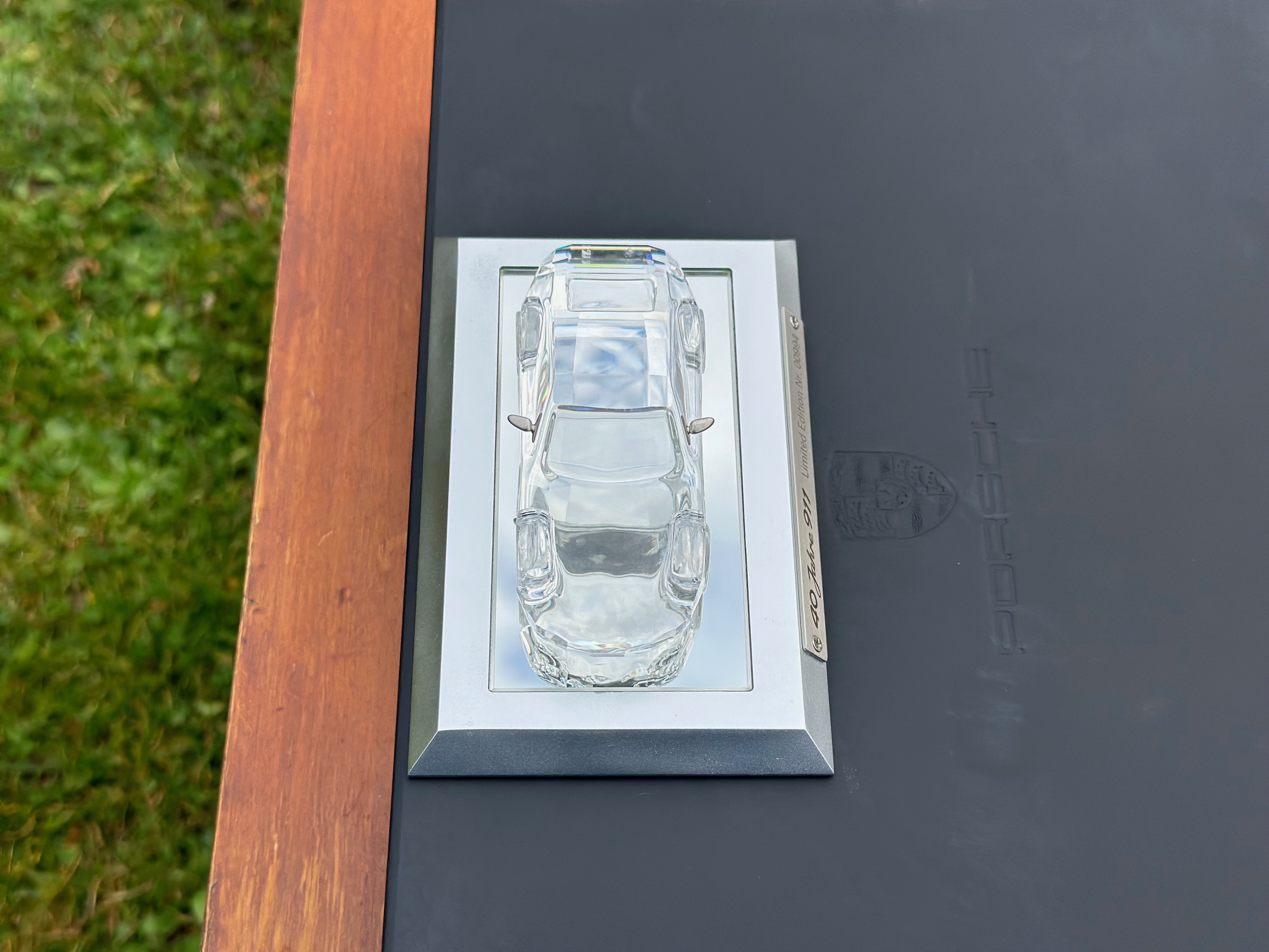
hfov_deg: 39.7
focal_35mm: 48
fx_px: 1760
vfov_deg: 30.3
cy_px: 476
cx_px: 634
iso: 100
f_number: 1.78
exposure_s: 1/2203
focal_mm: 6.86
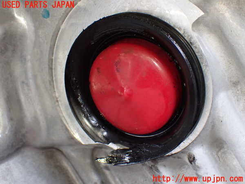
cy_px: 92
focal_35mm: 50
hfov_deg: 38.2
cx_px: 122
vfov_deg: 29.1
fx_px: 354
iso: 800
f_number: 3.2
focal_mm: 9.01
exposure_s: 1/100
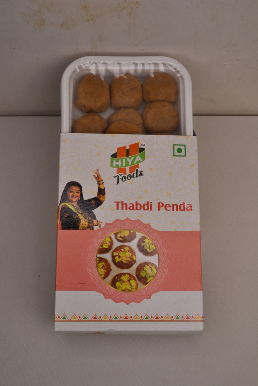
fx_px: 537
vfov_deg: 39.6
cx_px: 129
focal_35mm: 50
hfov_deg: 27.0
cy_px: 193
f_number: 20
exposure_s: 1/125
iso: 500
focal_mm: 50
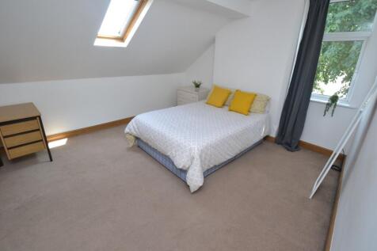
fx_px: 173
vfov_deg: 72.0
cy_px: 126
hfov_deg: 95.0
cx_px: 188
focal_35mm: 16
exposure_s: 1/125
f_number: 8
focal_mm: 11
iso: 1600
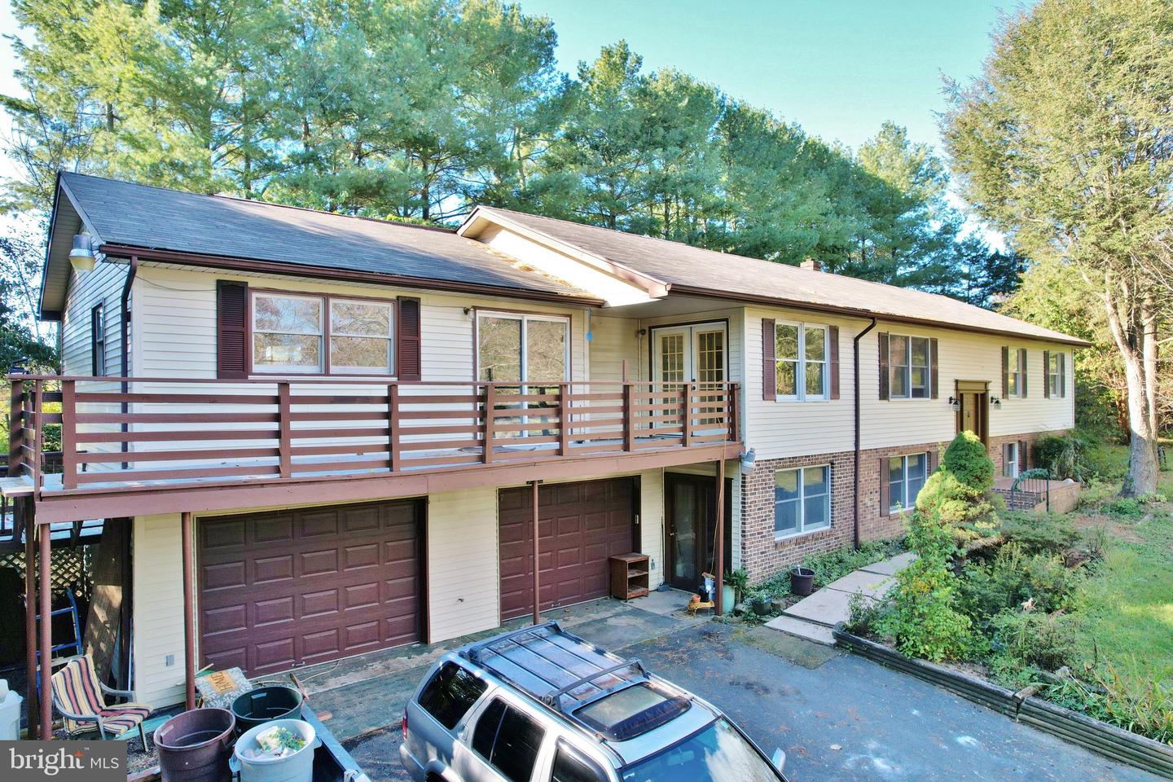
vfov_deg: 57.2
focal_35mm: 22
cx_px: 586
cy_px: 391
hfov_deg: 78.6
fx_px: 717
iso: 110
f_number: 2.8
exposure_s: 1/320
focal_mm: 8.38
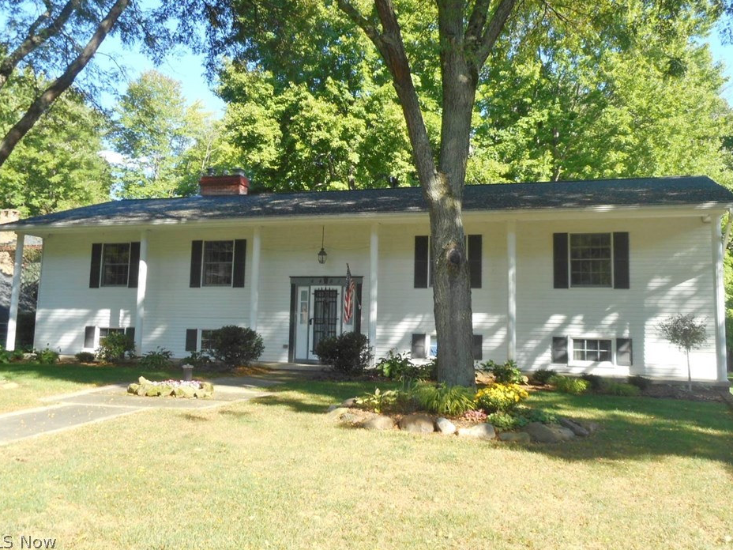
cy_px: 251
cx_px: 378
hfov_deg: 56.8
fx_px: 678
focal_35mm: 32
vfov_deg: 44.1
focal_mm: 5.2
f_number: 4
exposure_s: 1/125
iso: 80
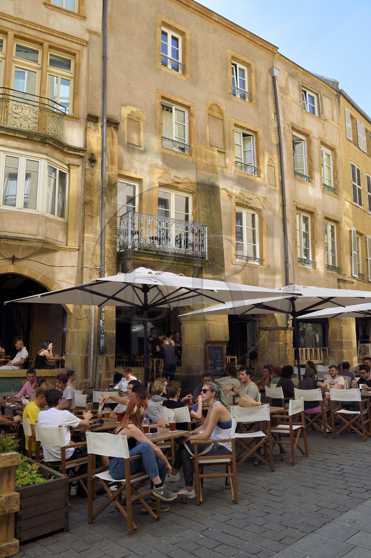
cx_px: 186
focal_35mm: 28
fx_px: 433
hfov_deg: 46.4
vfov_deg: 65.5
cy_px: 279
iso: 400
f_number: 13
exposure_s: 1/160
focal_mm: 28
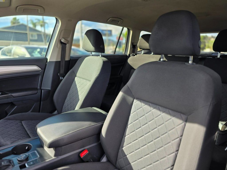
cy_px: 85
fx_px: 151
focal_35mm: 23
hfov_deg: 73.9
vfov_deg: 58.9
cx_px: 114
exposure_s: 1/180
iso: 40
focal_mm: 6.3
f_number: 1.7
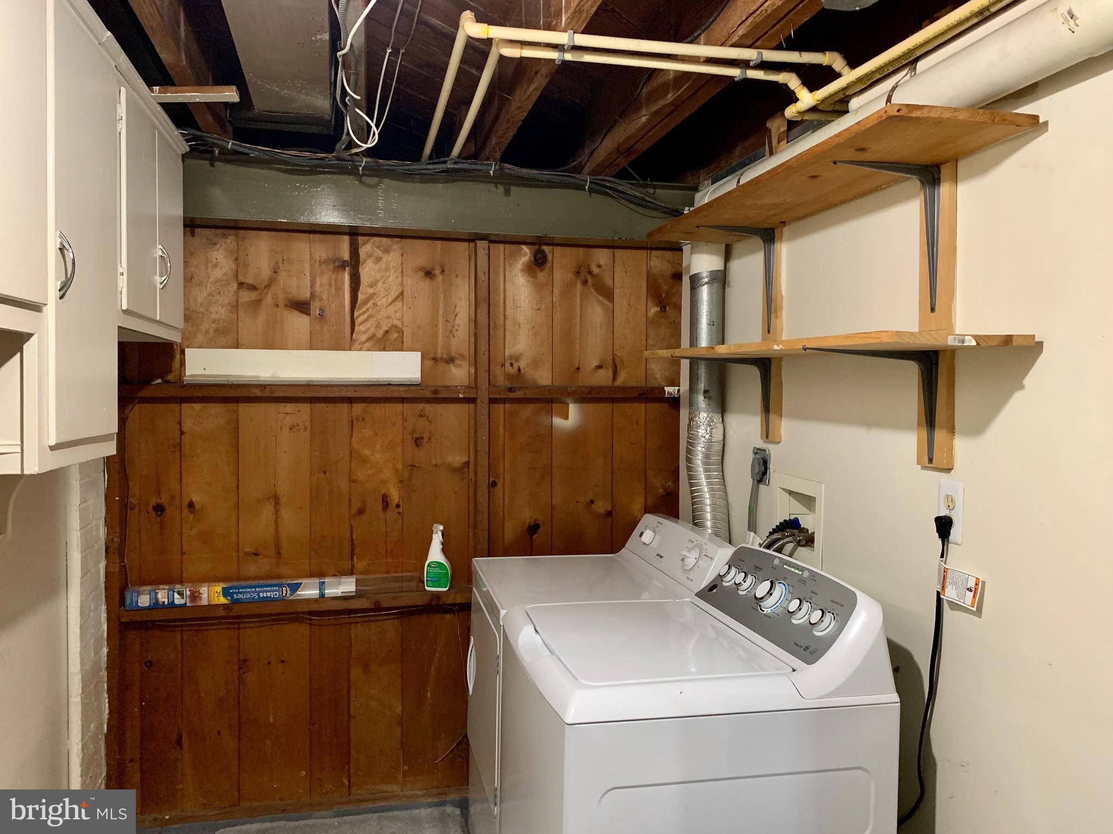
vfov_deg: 53.1
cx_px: 556
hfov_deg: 67.3
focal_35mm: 26
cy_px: 417
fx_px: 836
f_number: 1.8
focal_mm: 4.25
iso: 400
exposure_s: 1/30
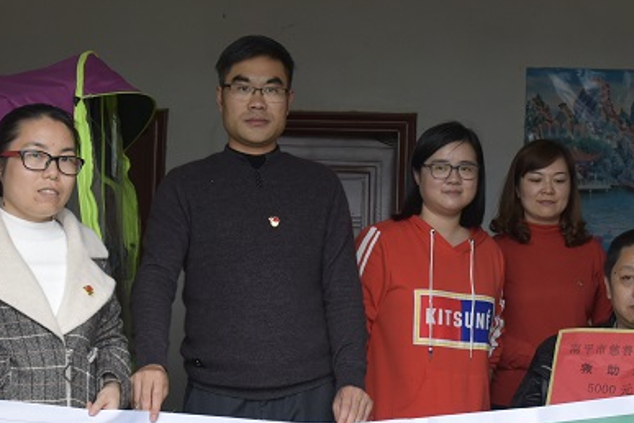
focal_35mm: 75
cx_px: 354
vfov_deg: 18.2
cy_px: 266
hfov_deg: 27.0
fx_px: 1321
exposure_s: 1/80
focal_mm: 29
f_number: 4.5
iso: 1000
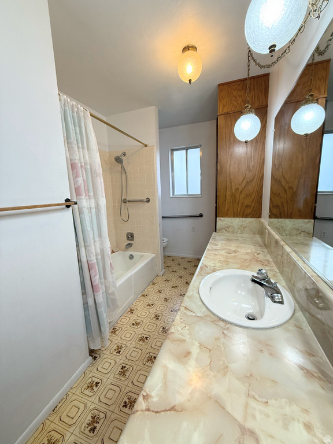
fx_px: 180
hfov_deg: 85.7
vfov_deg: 102.1
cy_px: 222
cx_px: 166
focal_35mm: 14
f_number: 2.2
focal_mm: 2.22
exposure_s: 1/120
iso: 200
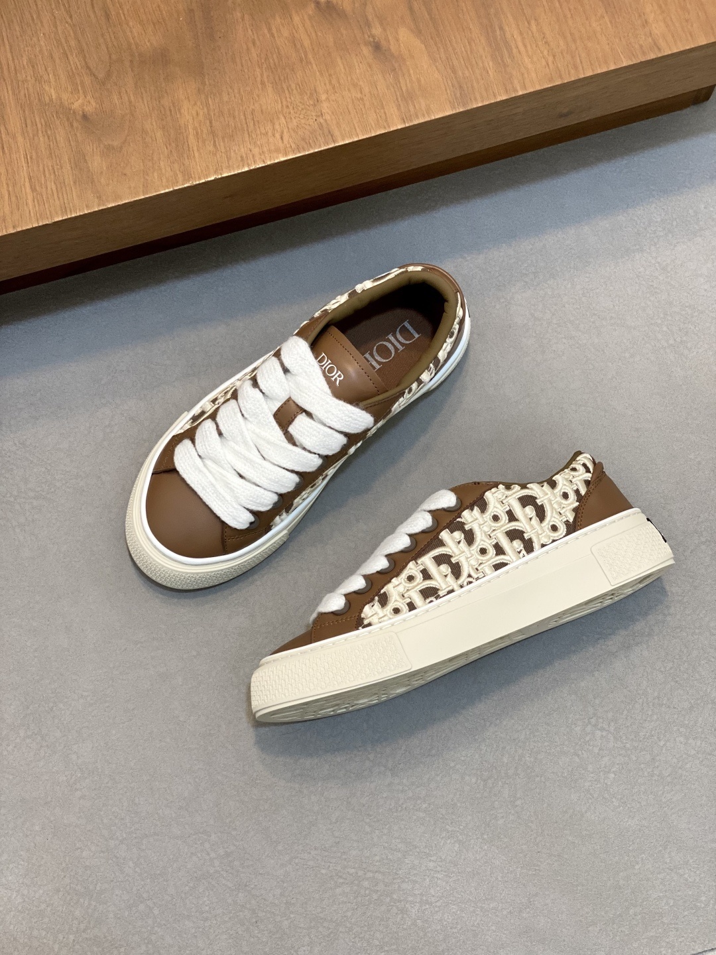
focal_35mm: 52
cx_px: 358
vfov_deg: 36.8
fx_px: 1434
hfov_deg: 28.0
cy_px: 478
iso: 80
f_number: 2
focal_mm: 6
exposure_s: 1/100
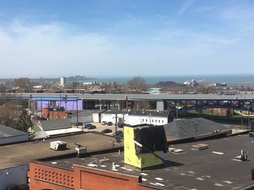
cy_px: 79
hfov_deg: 42.5
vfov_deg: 32.8
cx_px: 90
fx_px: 323
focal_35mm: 44
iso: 25
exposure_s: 1/1923
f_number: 2.2
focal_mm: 4.15
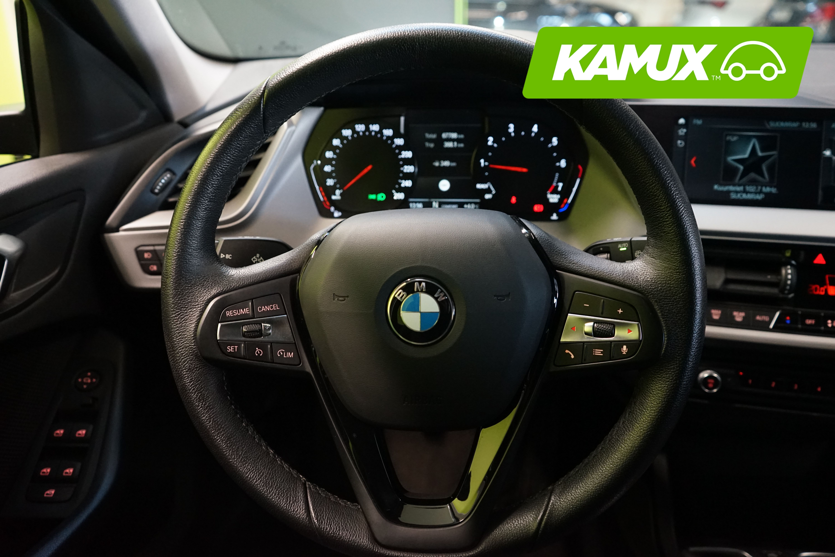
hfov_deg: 65.5
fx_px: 649
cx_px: 418
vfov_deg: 46.4
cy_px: 278
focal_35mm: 28
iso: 4000
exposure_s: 1/30
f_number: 4.5
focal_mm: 28
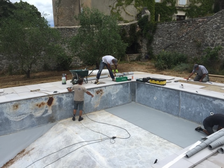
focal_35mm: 29
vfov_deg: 48.2
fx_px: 188
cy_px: 84
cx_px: 112
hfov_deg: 61.7
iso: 32
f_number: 2.2
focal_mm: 4.15
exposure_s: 1/1464
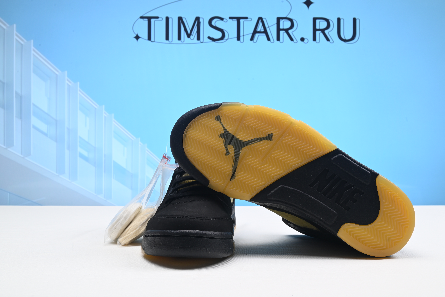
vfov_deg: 35.1
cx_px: 222
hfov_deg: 50.7
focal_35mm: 38
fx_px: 470
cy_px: 148
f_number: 16
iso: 100
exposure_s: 1/2
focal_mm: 38
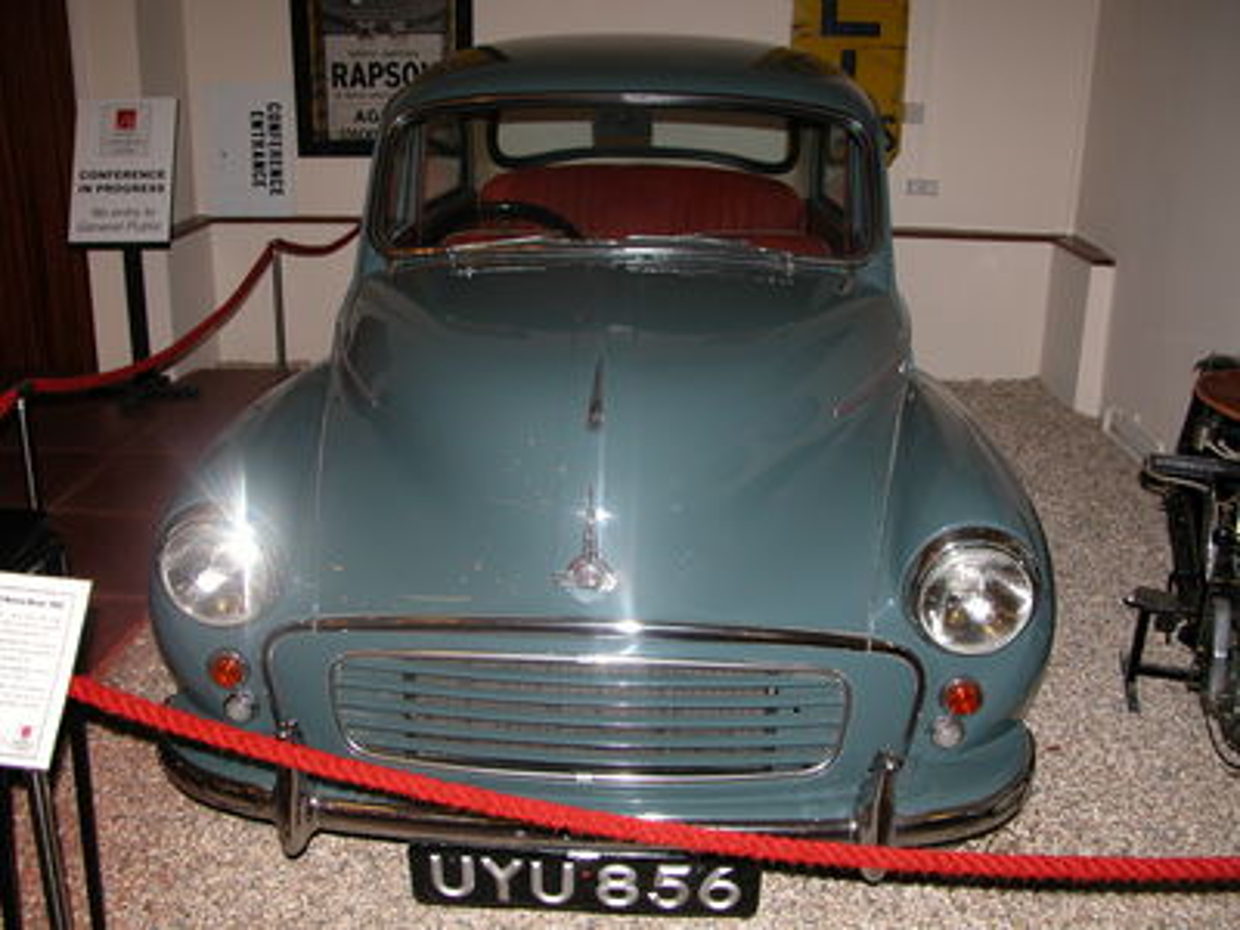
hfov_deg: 52.6
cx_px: 620
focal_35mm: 35
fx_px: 1254
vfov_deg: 40.7
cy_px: 465
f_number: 2.8
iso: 100
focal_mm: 8.9
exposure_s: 1/60
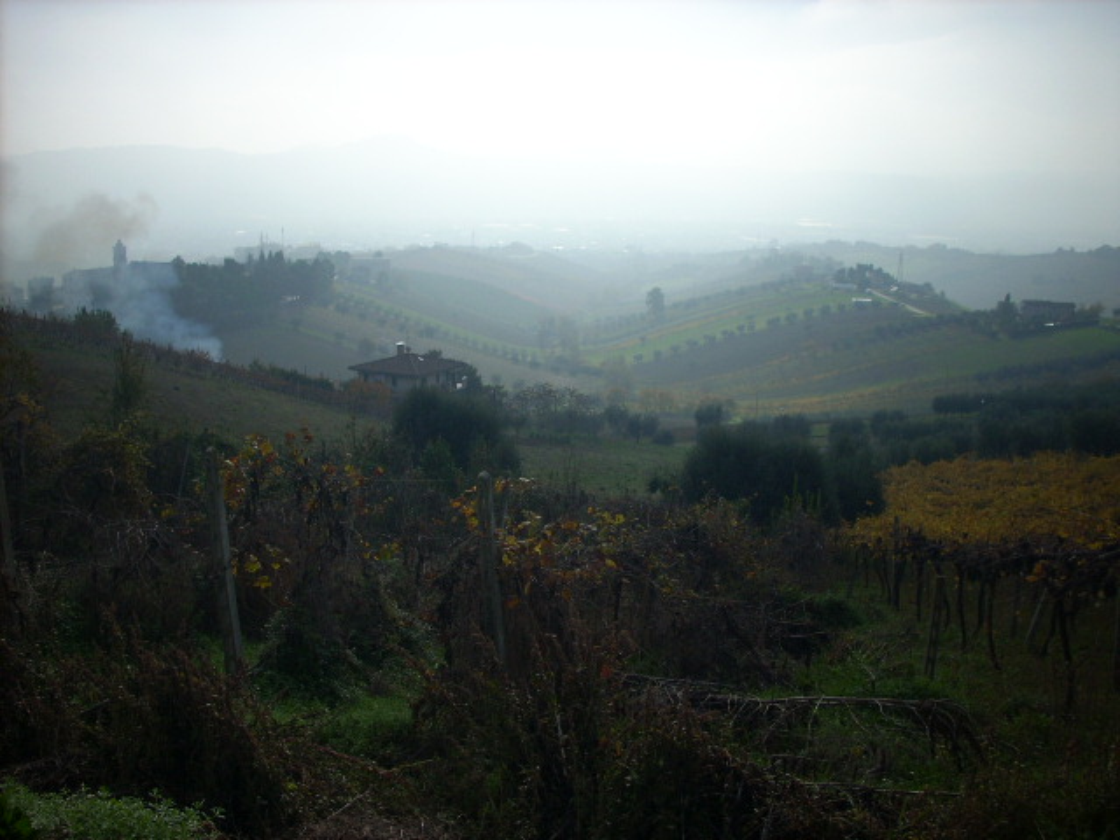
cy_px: 420
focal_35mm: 37
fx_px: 1197
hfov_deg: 50.1
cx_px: 560
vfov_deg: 38.7
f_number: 5.6
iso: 64
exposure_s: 1/594
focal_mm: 6.2
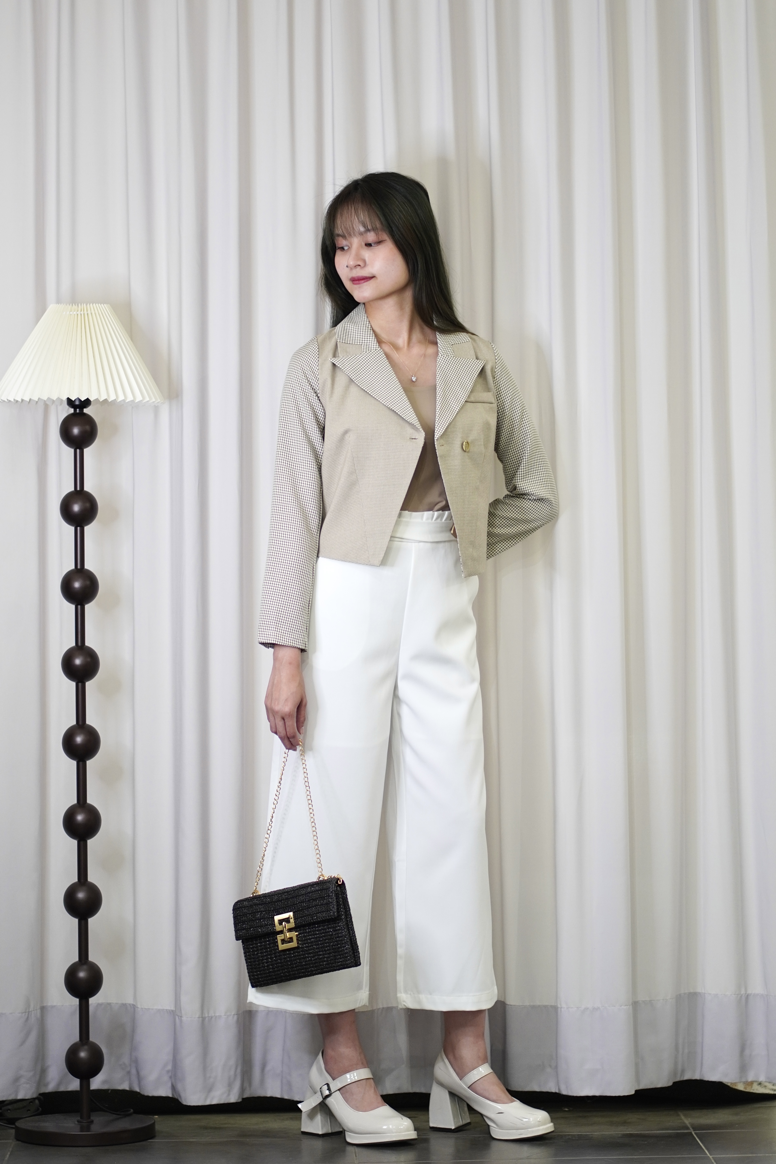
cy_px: 582
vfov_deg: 16.1
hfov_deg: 10.8
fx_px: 4122
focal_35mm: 128
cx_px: 388
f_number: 1.8
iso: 320
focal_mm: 85
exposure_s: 1/160
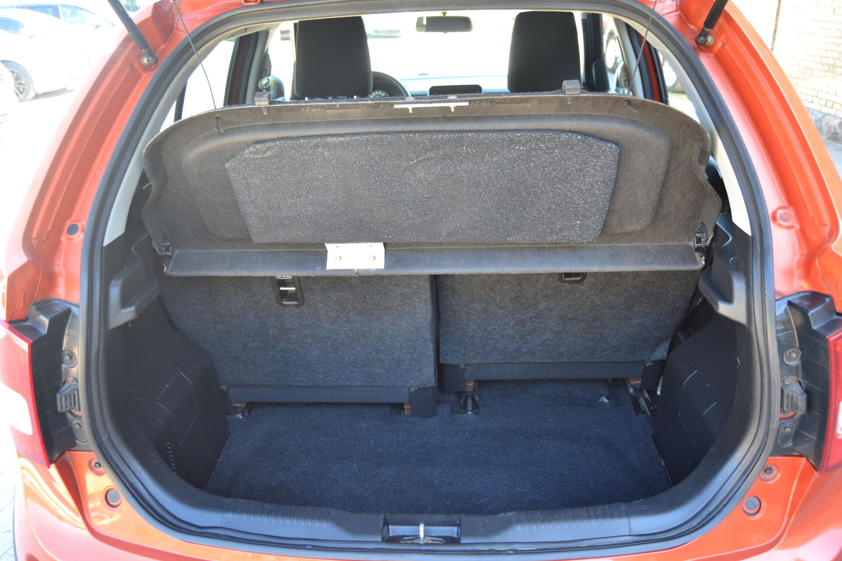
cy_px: 280
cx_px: 421
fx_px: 631
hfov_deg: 67.4
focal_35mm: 27
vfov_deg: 47.9
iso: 400
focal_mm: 18
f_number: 3.5
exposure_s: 1/60
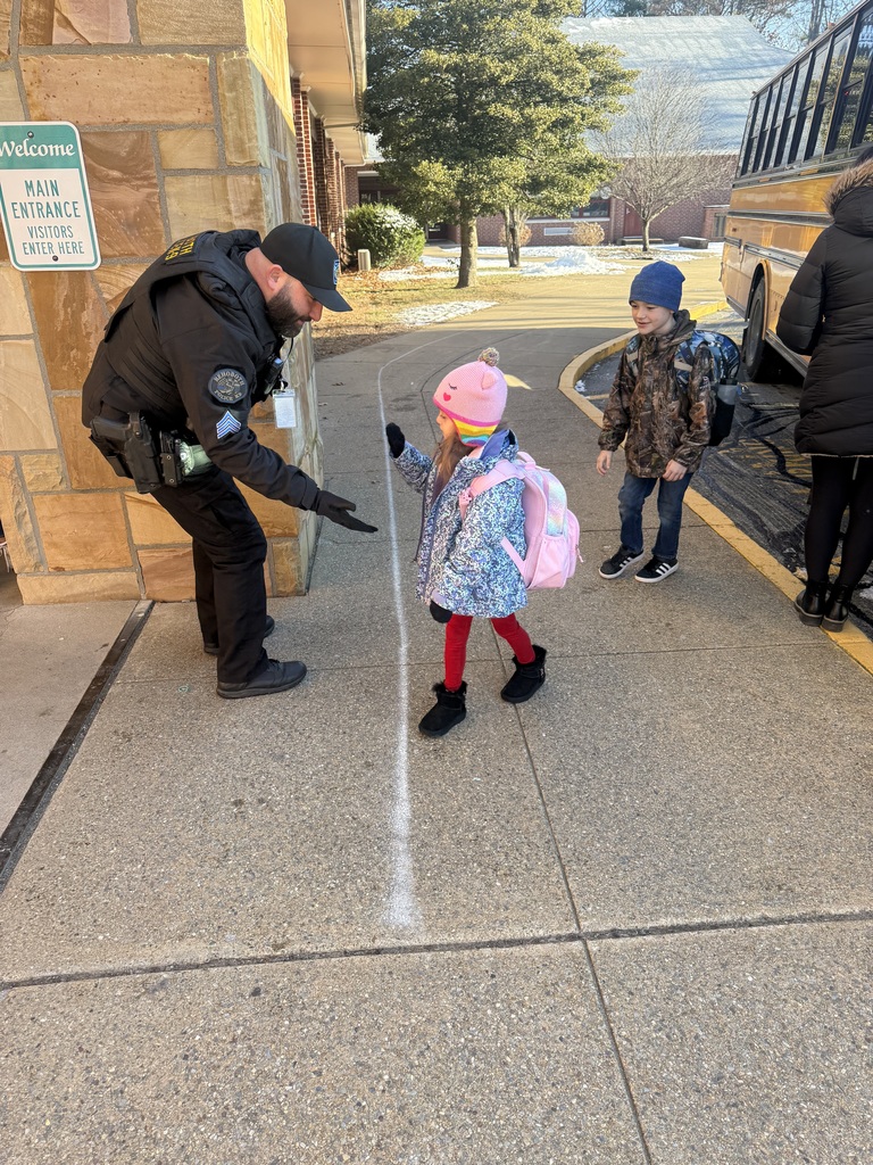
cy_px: 582
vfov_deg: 71.6
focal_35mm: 24
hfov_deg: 56.8
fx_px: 807
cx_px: 436
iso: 100
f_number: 1.78
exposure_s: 1/757
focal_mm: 6.76
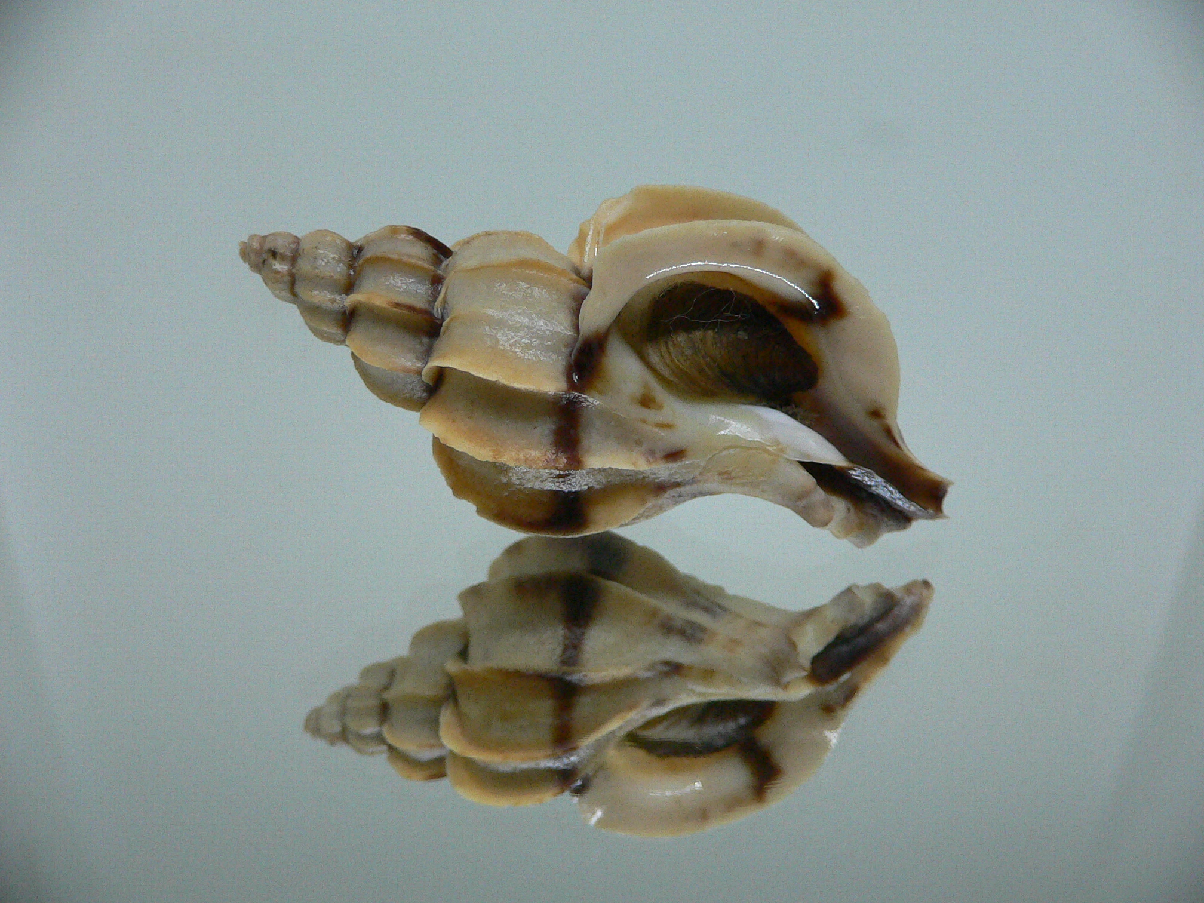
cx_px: 602
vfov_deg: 40.7
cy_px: 452
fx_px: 1217
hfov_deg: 52.6
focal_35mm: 35
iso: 200
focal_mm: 4.6
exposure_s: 1/60
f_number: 2.8
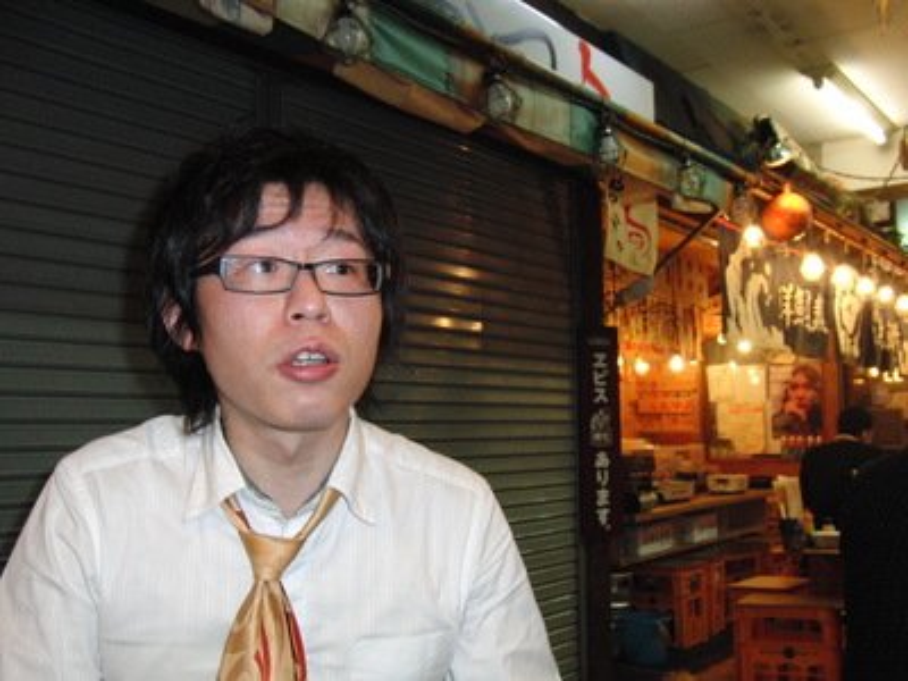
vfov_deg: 38.7
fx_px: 971
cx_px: 454
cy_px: 340
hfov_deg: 50.1
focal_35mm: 37
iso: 400
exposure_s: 1/60
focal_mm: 6.42
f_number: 3.6
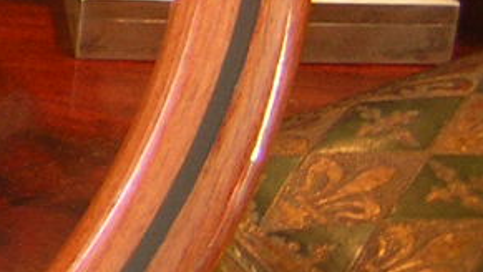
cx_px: -310
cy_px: -192
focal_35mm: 138
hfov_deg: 14.2
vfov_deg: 8.5
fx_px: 1768
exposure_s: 1/5.8
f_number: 2.6
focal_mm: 4.7
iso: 68
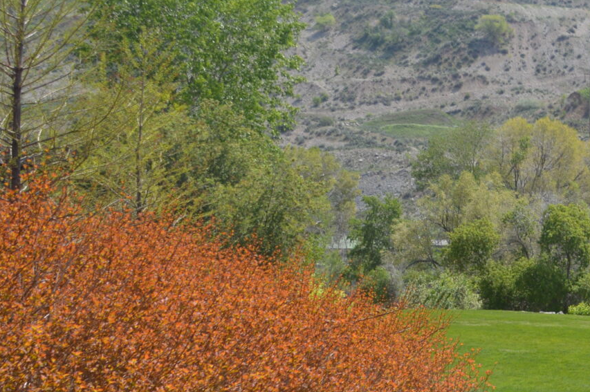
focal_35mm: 94
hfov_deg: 19.2
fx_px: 1547
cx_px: 851
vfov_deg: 14.4
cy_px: 73
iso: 100
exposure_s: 1/250
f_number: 8
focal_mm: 21
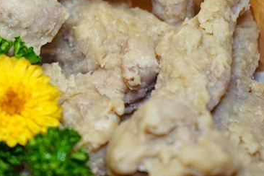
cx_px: 25
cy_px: -8
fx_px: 1122
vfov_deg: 8.9
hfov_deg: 13.3
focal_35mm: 153
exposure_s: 1/80
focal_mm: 70
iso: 2500
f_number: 5.6
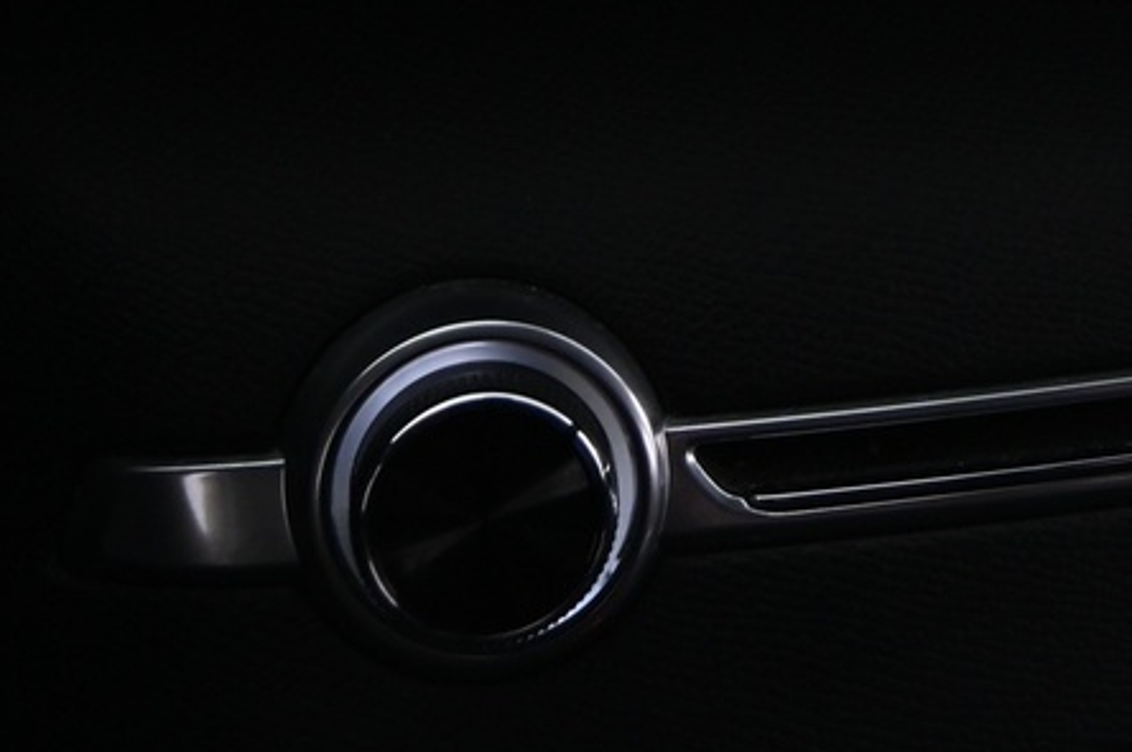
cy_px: -612
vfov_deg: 10.1
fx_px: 4020
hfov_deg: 15.4
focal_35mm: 128
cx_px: 1367
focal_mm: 35
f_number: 4
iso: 2000
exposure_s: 1/40
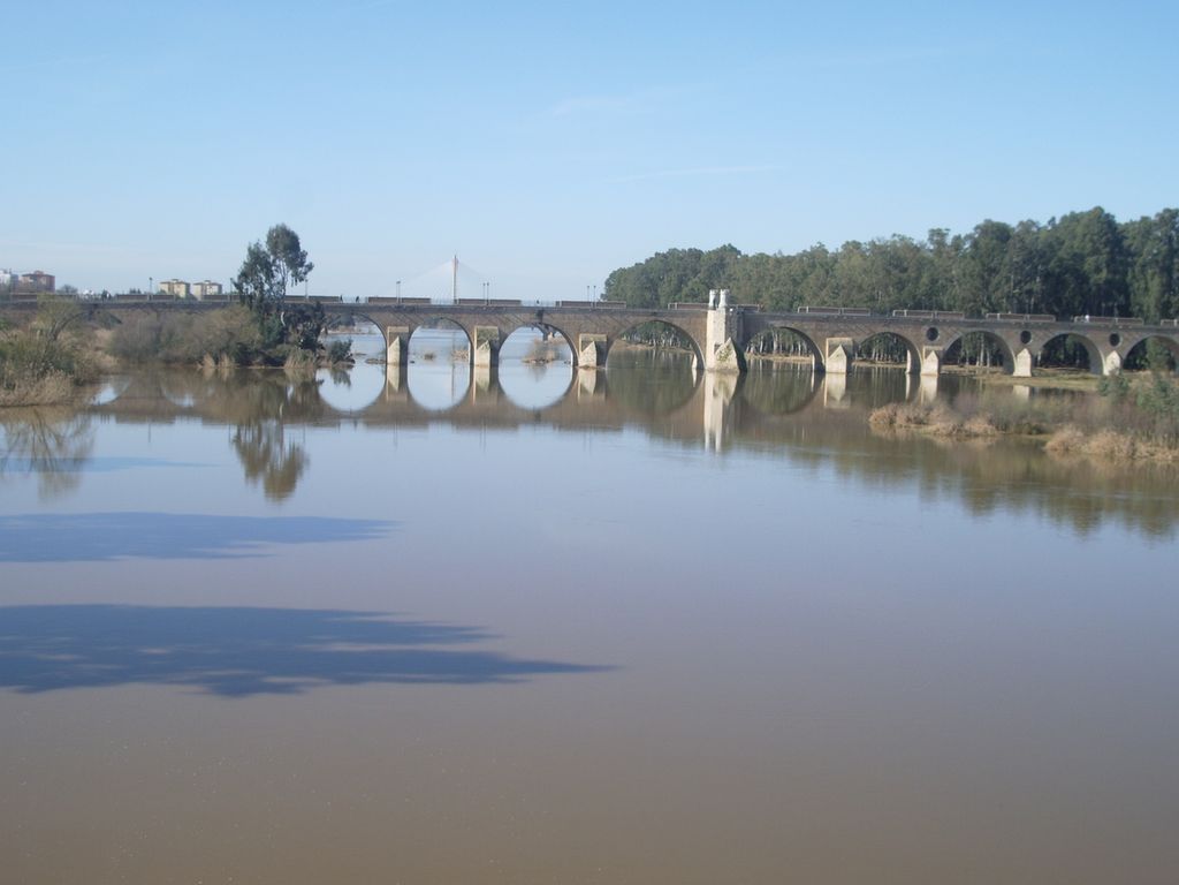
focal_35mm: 50
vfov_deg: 29.1
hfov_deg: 38.2
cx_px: 590
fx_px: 1703
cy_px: 442
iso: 50
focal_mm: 8.2
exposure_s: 1/250
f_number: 5
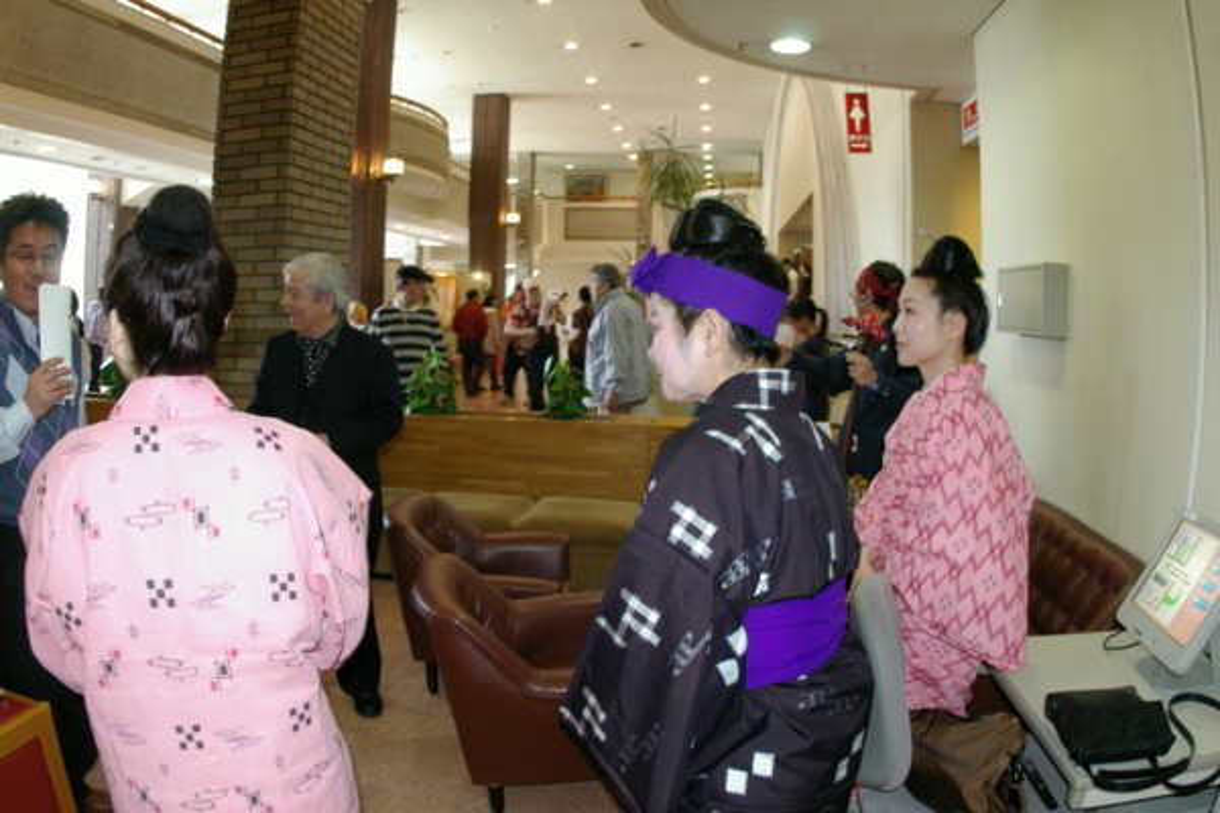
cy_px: 406
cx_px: 610
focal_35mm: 26
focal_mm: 17
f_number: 4.5
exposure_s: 1/30
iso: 800
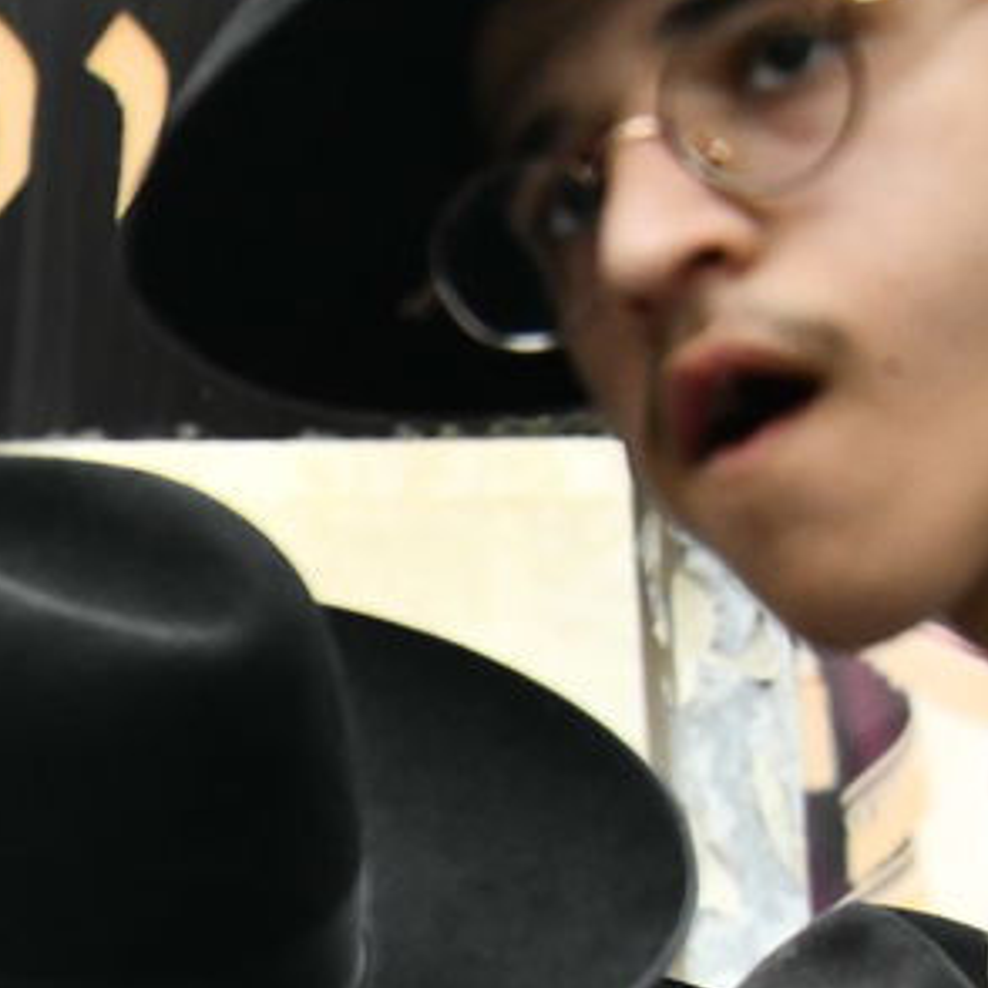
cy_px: 1437
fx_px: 8105
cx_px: -954
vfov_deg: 6.9
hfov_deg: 6.8
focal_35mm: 251
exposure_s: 1/400
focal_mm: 62
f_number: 5.6
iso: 1600
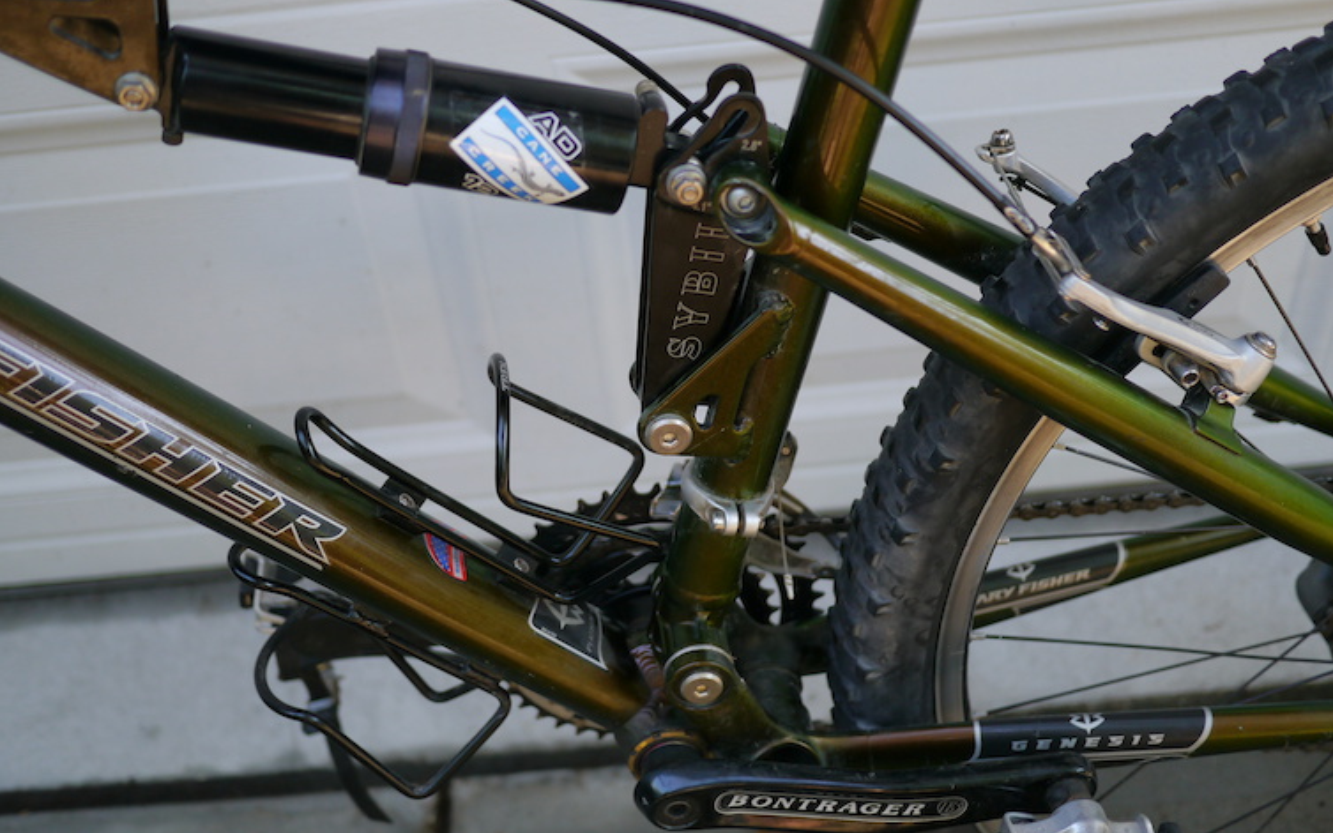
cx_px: 665
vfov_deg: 28.6
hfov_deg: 44.4
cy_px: 366
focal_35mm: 45
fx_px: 1635
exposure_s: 1/200
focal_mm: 20
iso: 160
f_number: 1.7
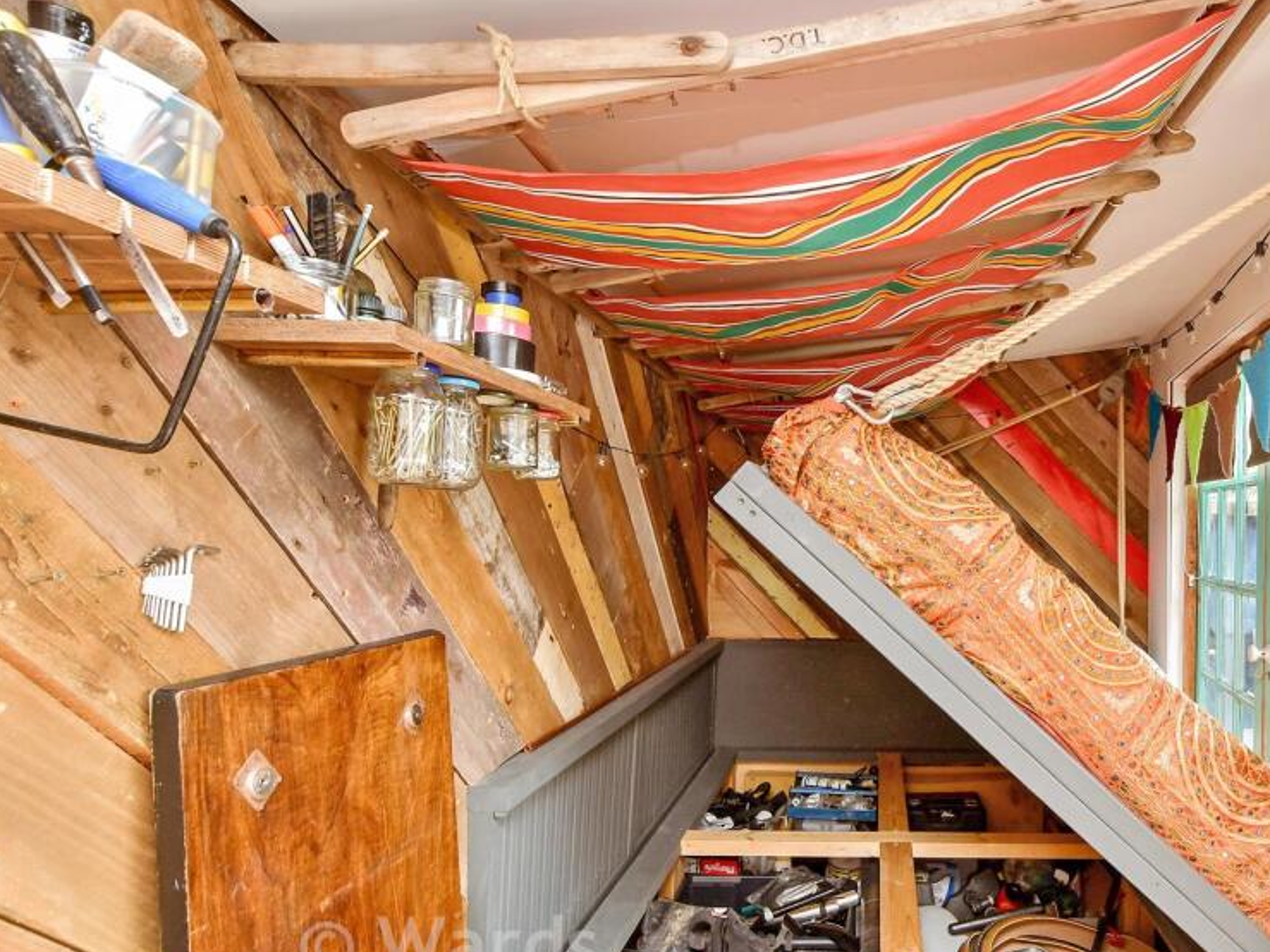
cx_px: 871
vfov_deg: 65.6
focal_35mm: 20
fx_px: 734
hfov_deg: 78.4
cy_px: 544
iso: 200
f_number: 9
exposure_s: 1/3
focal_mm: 10
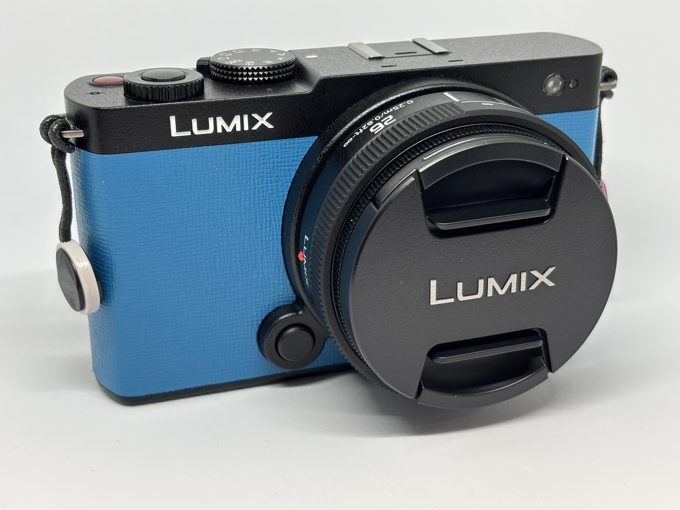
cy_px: 255
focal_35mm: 52
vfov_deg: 28.0
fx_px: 1021
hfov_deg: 36.8
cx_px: 340
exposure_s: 1/60
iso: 50
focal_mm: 5.96
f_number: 1.6
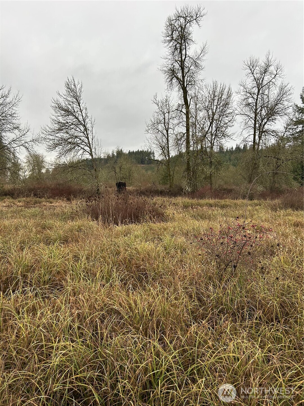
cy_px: 203
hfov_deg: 53.1
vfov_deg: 67.3
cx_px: 152
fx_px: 304
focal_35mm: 26
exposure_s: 1/230
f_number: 1.5
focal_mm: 5.7
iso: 40
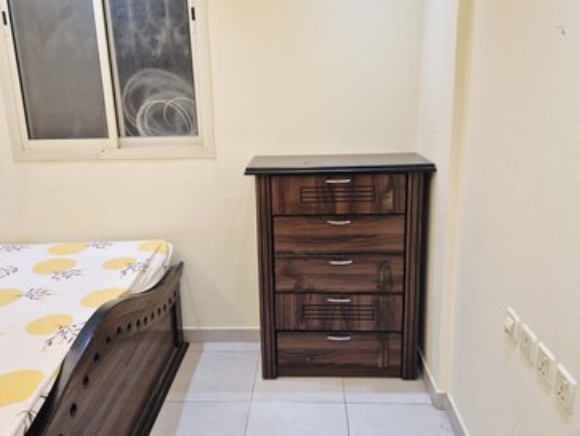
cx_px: 286
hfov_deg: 61.6
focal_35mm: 29
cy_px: 193
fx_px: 486
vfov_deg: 48.2
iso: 250
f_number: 1.8
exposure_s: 1/120
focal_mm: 5.4
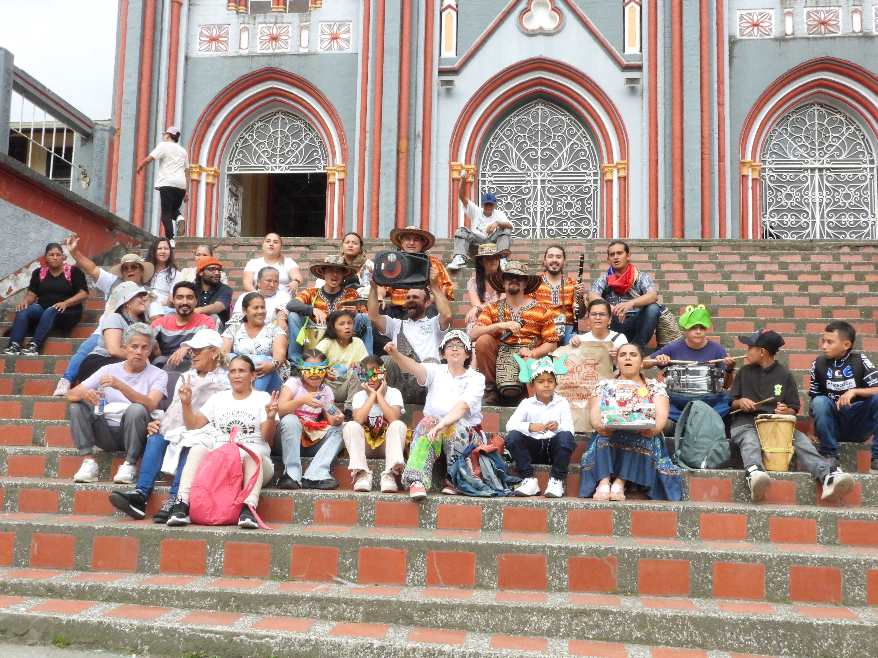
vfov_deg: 37.7
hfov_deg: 49.0
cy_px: 329
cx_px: 439
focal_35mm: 38
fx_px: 964
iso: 800
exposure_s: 1/400
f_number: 7.1
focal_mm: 6.8
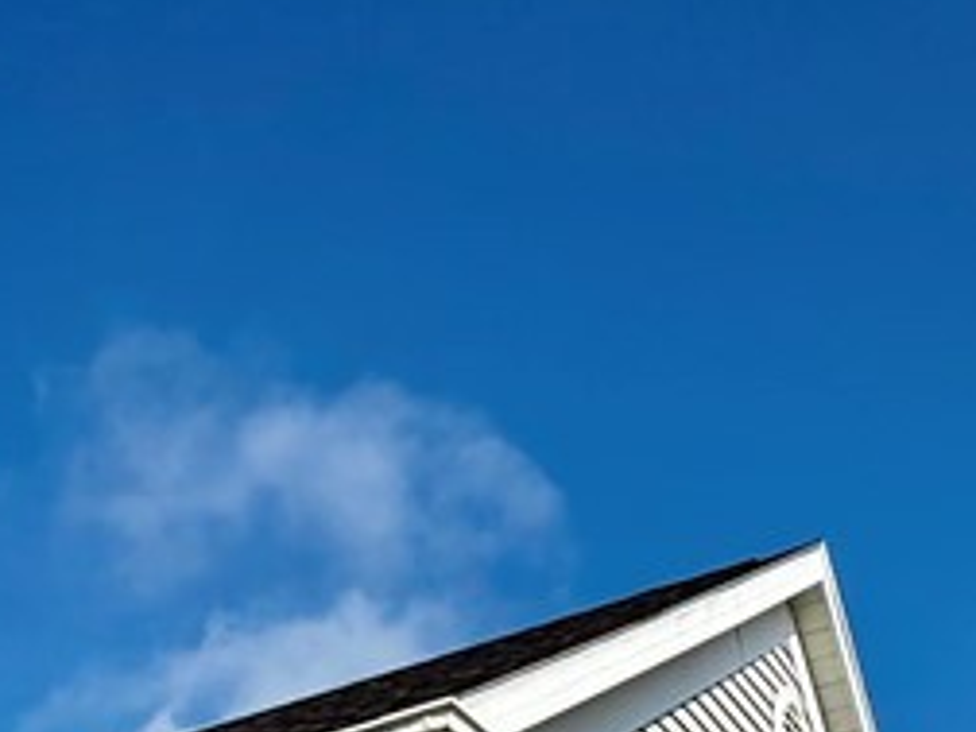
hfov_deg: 33.7
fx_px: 1607
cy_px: 1332
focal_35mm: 57
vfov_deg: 19.2
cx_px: 383
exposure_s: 1/3891
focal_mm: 2.22
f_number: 2.2
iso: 50
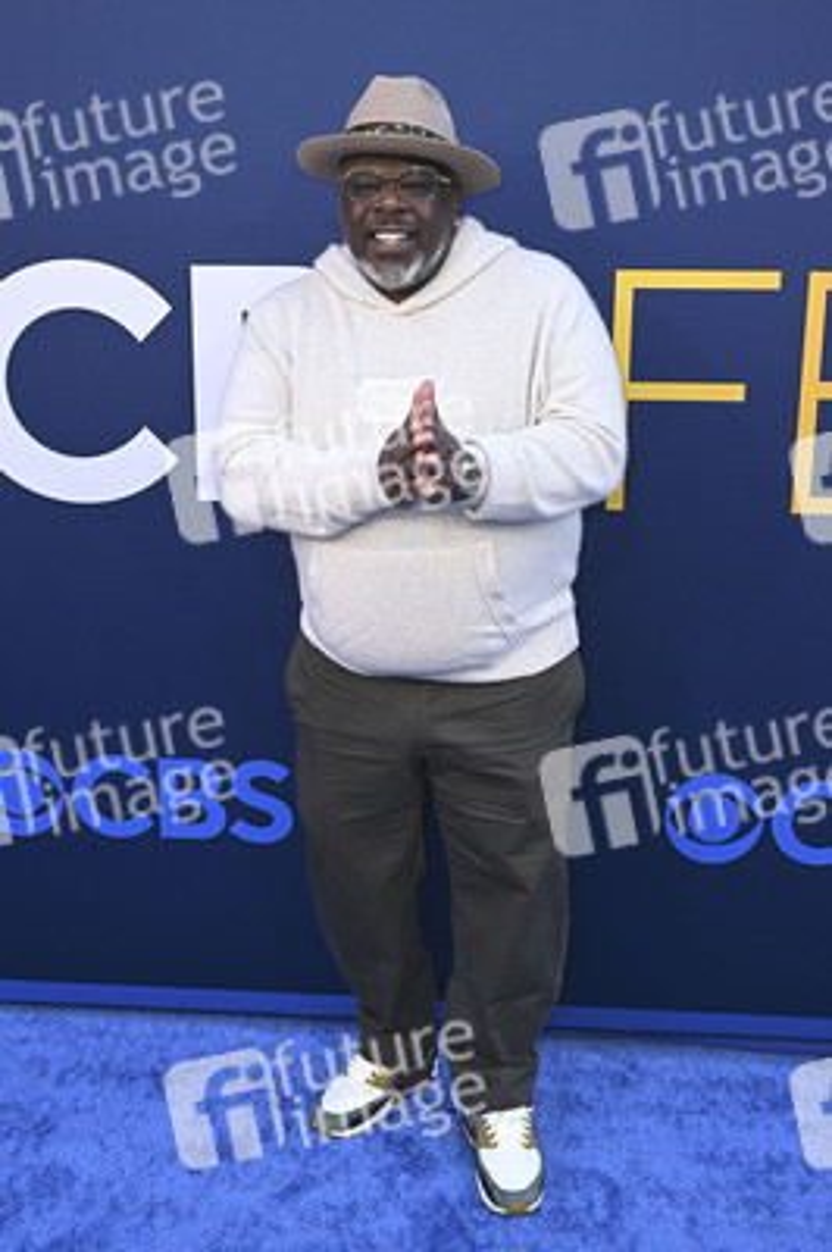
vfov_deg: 48.5
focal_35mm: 40
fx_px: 1389
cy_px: 626
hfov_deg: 33.3
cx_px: 416
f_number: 5.6
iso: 640
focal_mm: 40
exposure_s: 1/200
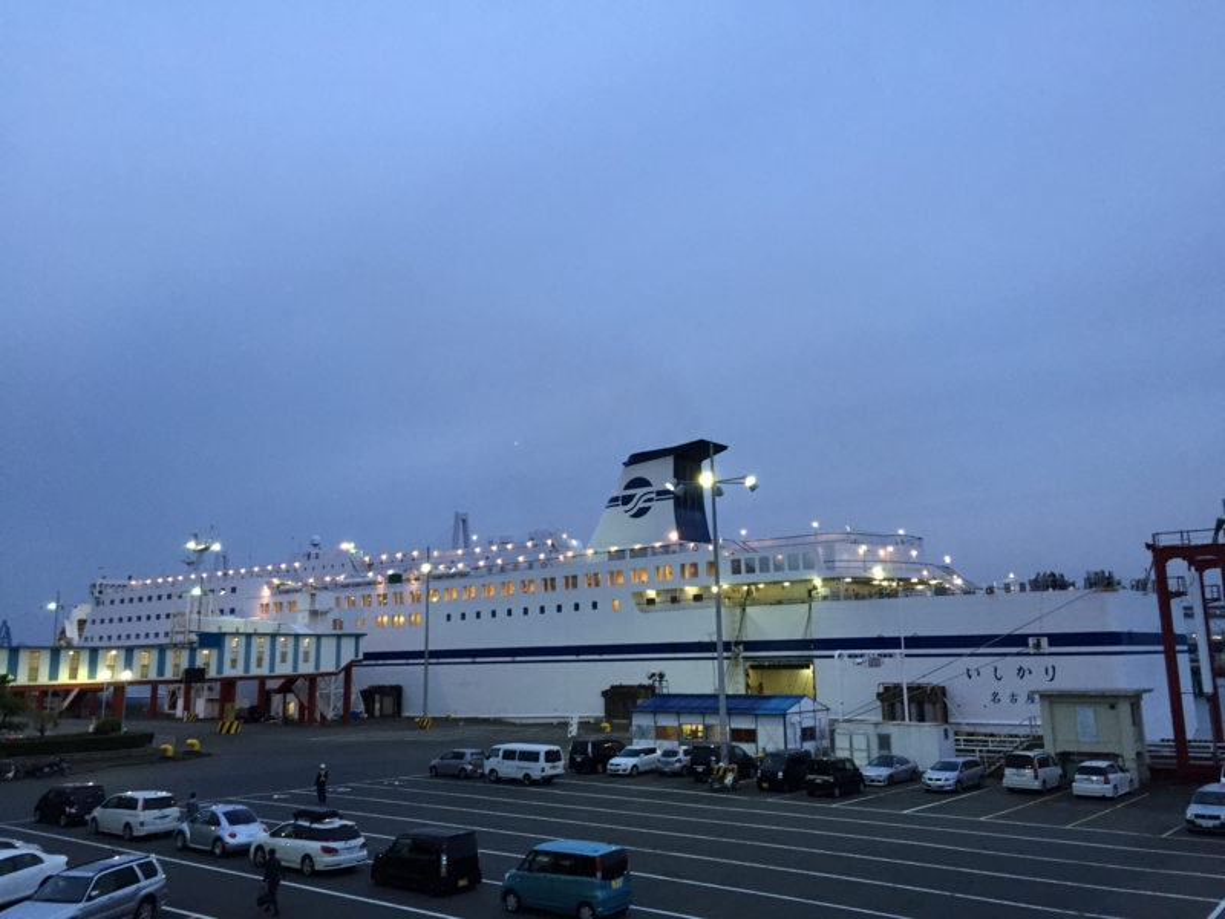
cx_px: 612
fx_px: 1026
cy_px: 460
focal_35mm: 29
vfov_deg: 48.2
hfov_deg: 61.7
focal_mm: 4.15
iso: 100
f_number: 2.2
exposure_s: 1/30
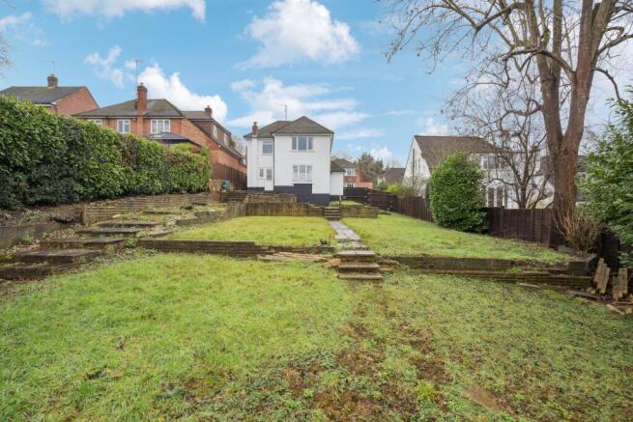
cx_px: 316
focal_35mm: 16
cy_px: 211
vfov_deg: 73.8
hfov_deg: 96.7
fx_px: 281
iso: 250
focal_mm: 16
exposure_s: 1/60
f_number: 8
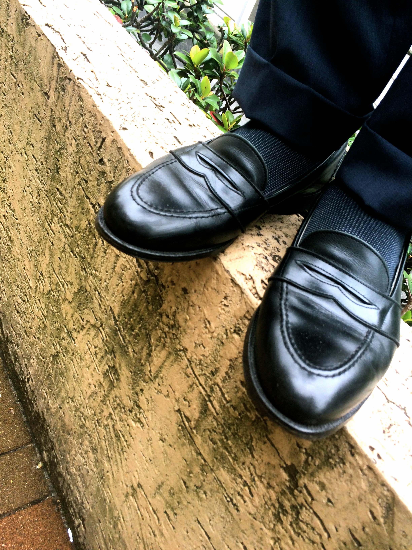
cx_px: 206
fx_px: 460
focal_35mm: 29
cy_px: 275
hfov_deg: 48.2
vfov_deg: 61.7
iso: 32
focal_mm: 4.15
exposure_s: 1/373
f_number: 2.2
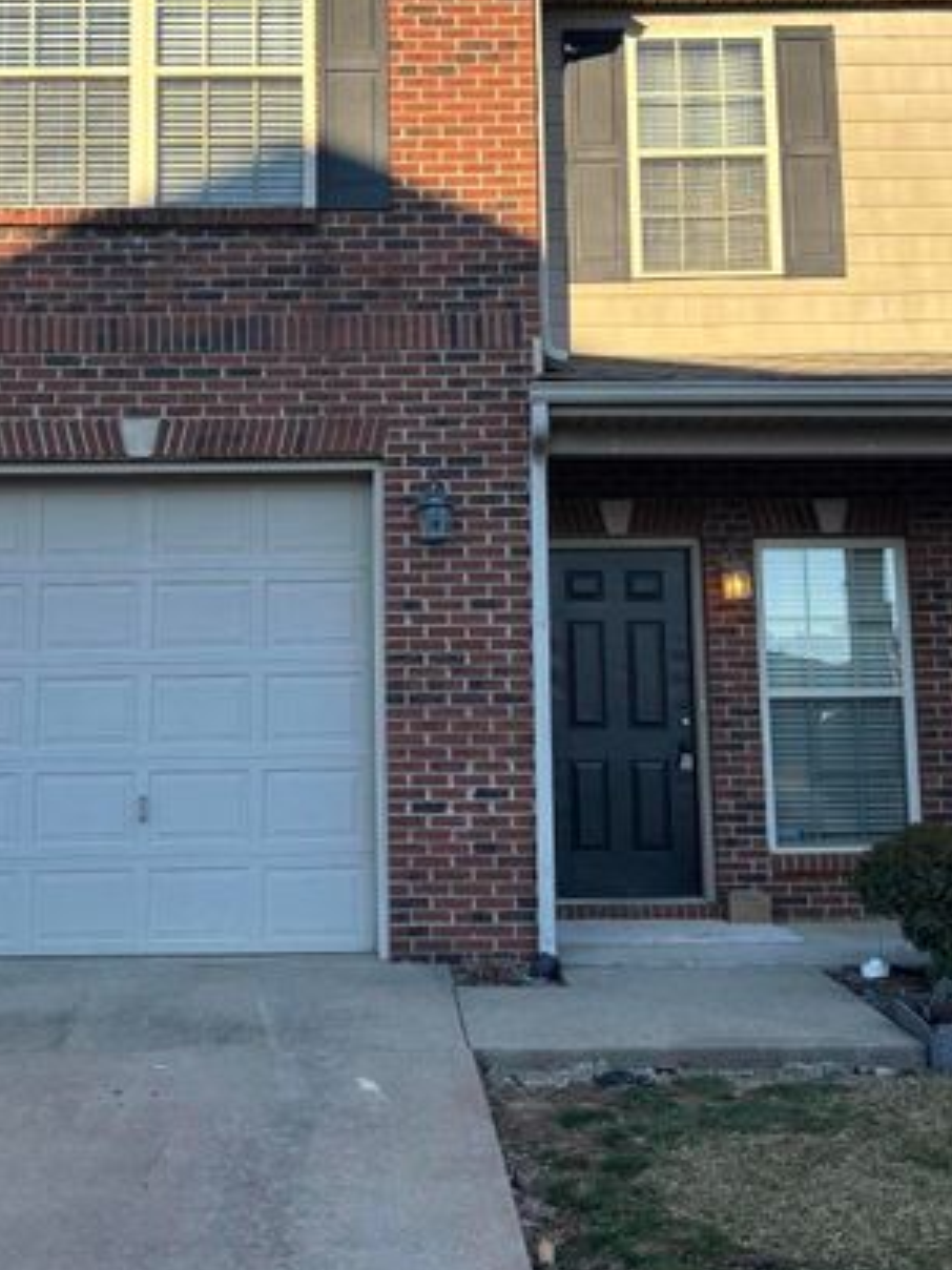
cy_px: 490
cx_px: 381
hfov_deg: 33.5
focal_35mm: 43
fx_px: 1578
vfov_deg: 43.6
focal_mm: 5.96
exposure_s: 1/1328
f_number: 1.6
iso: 50
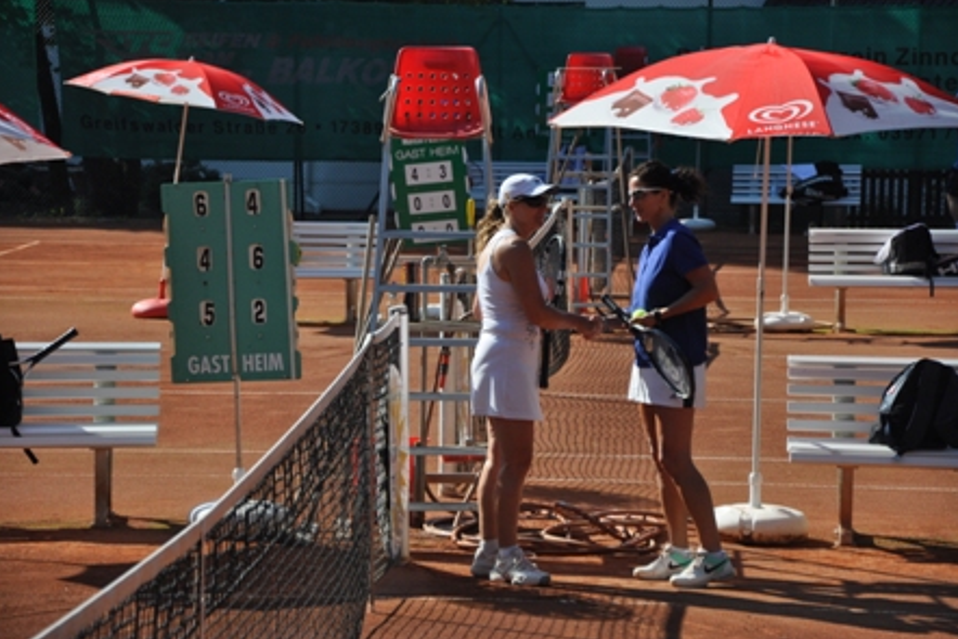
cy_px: 318
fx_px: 4246
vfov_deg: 8.6
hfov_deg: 12.9
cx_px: 483
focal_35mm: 160
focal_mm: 105
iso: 400
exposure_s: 1/1600
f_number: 5.6
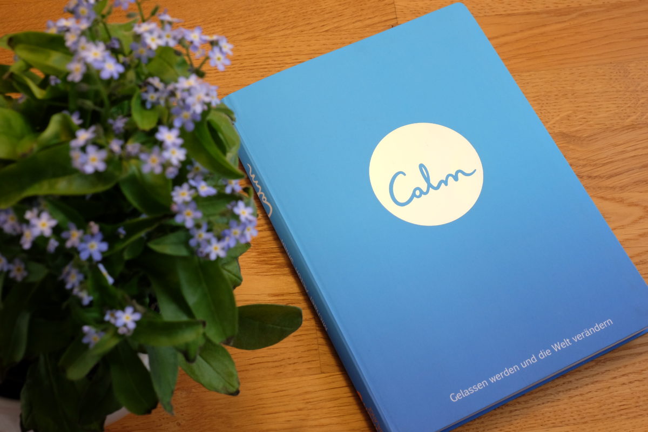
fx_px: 990
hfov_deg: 36.2
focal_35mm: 55
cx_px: 324
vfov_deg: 24.6
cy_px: 216
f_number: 13
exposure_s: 1/30
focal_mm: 36.6
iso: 1250
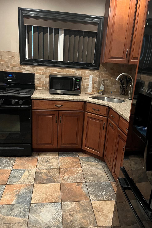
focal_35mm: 28
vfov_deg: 65.5
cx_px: 76
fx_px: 177
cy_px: 116
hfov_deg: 46.4
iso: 640
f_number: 1.6
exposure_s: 1/30
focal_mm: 5.1
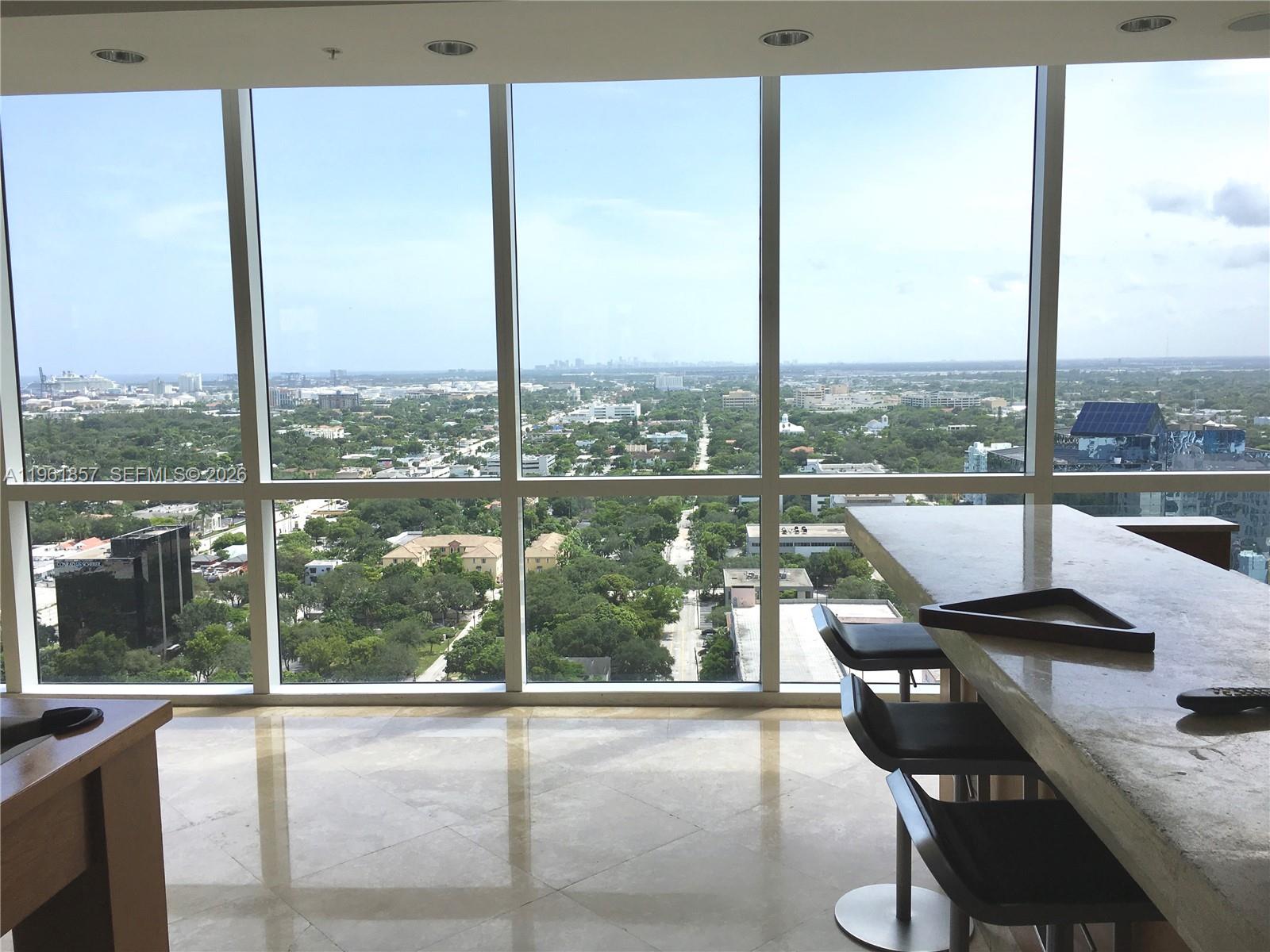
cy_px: 476
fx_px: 1064
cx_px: 635
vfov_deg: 48.2
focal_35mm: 29
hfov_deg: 61.7
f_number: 2.2
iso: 25
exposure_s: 1/635
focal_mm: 4.15
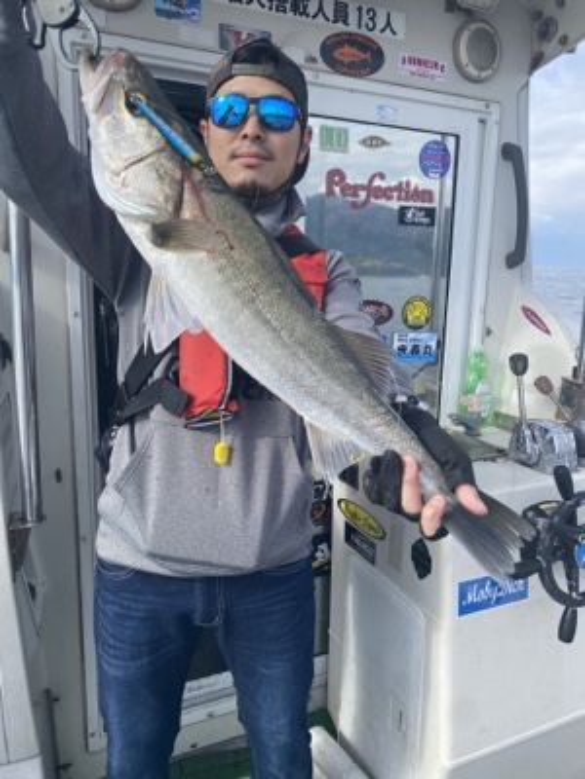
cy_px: 390
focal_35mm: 26
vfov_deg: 67.3
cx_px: 292
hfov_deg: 53.1
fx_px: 586
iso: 32
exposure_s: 1/1429
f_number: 1.8
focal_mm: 4.25
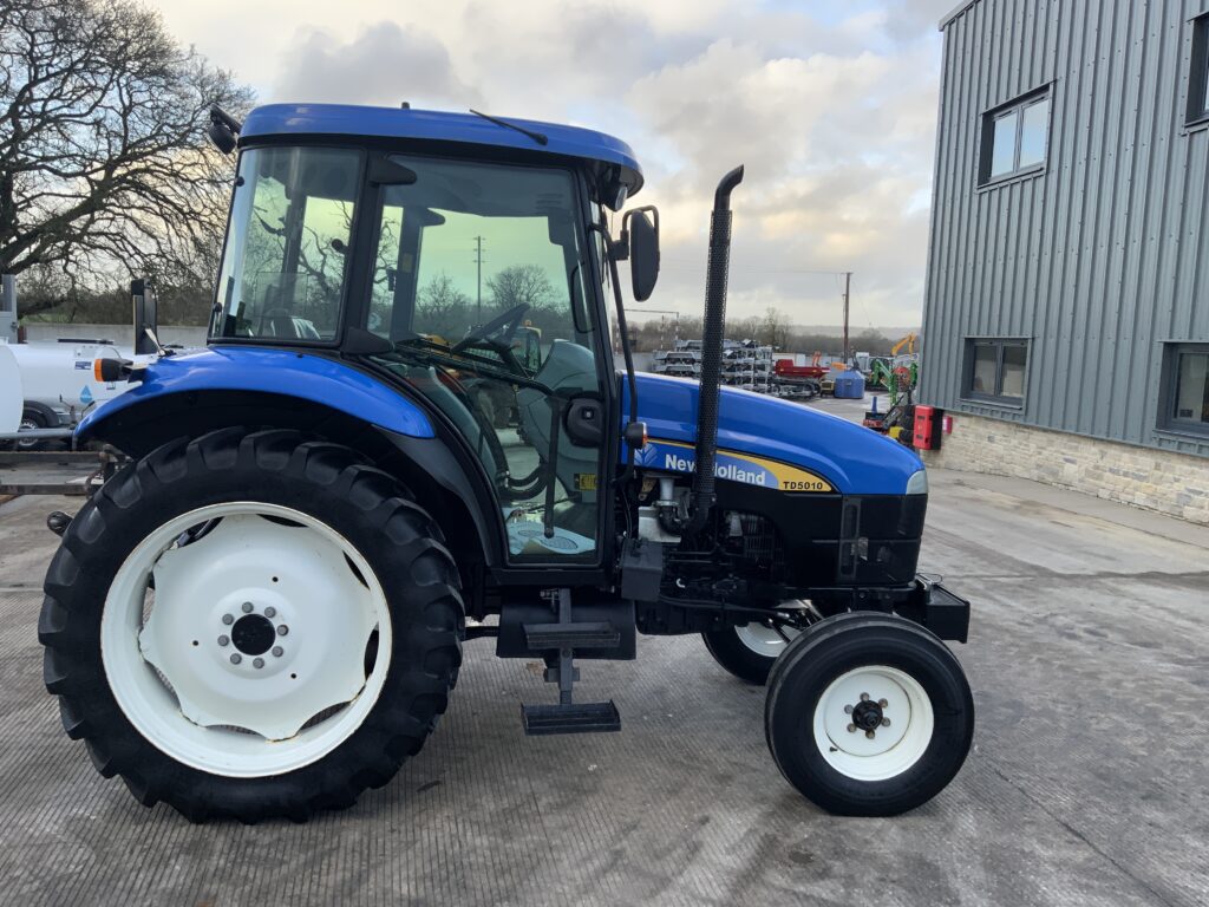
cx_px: 604
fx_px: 1013
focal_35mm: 29
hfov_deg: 61.7
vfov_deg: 48.2
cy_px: 454
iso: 16
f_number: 1.8
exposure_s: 1/162
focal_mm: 3
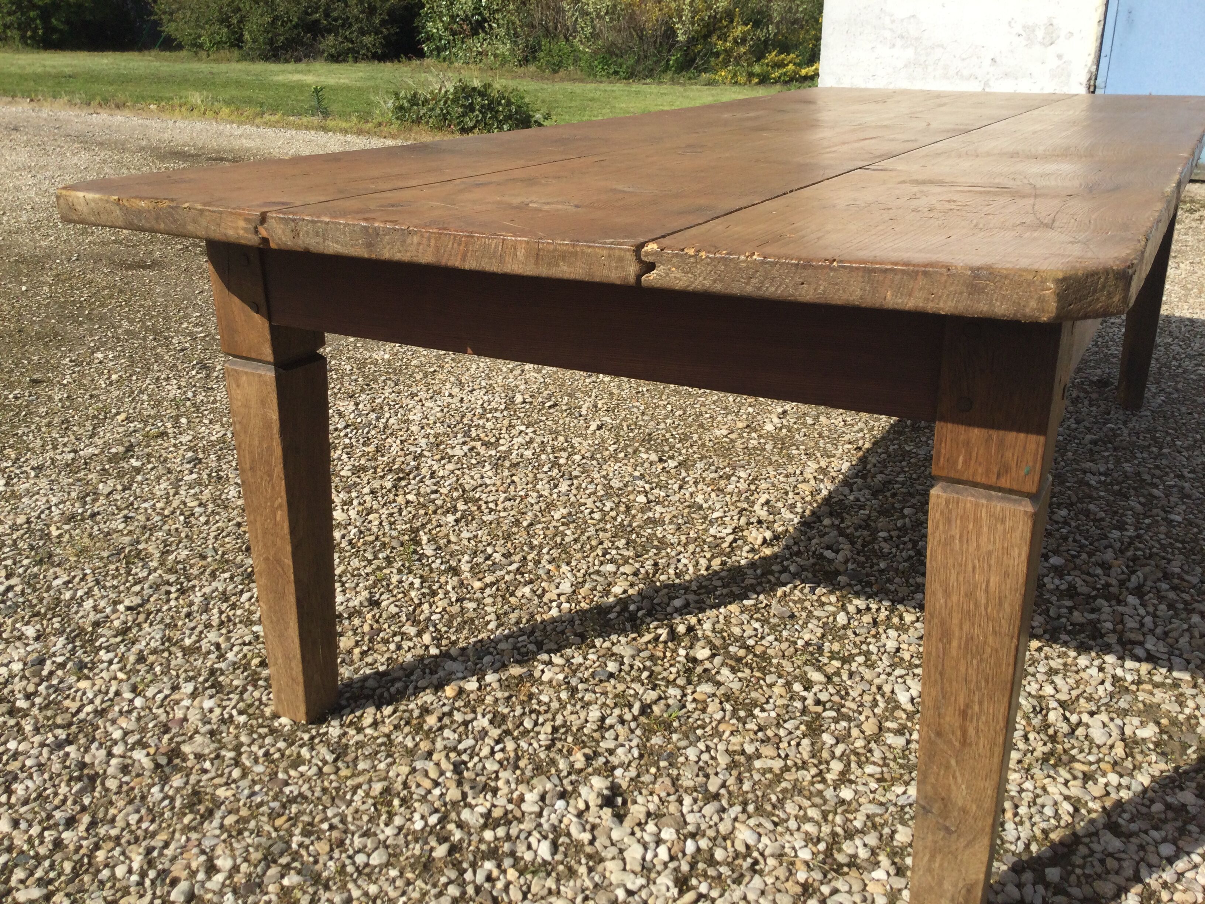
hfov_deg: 58.4
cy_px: 452
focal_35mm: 31
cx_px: 602
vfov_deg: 45.4
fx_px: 1079
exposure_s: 1/1456
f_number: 2.4
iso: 25
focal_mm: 3.3
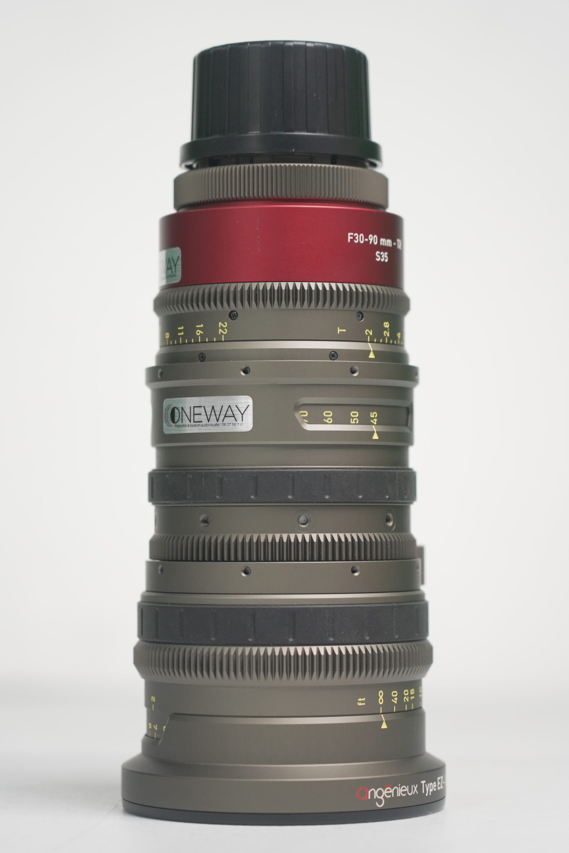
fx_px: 2486
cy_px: 426
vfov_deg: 19.4
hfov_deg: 13.1
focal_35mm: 105
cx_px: 284
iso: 1600
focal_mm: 105
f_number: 4
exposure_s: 1/640
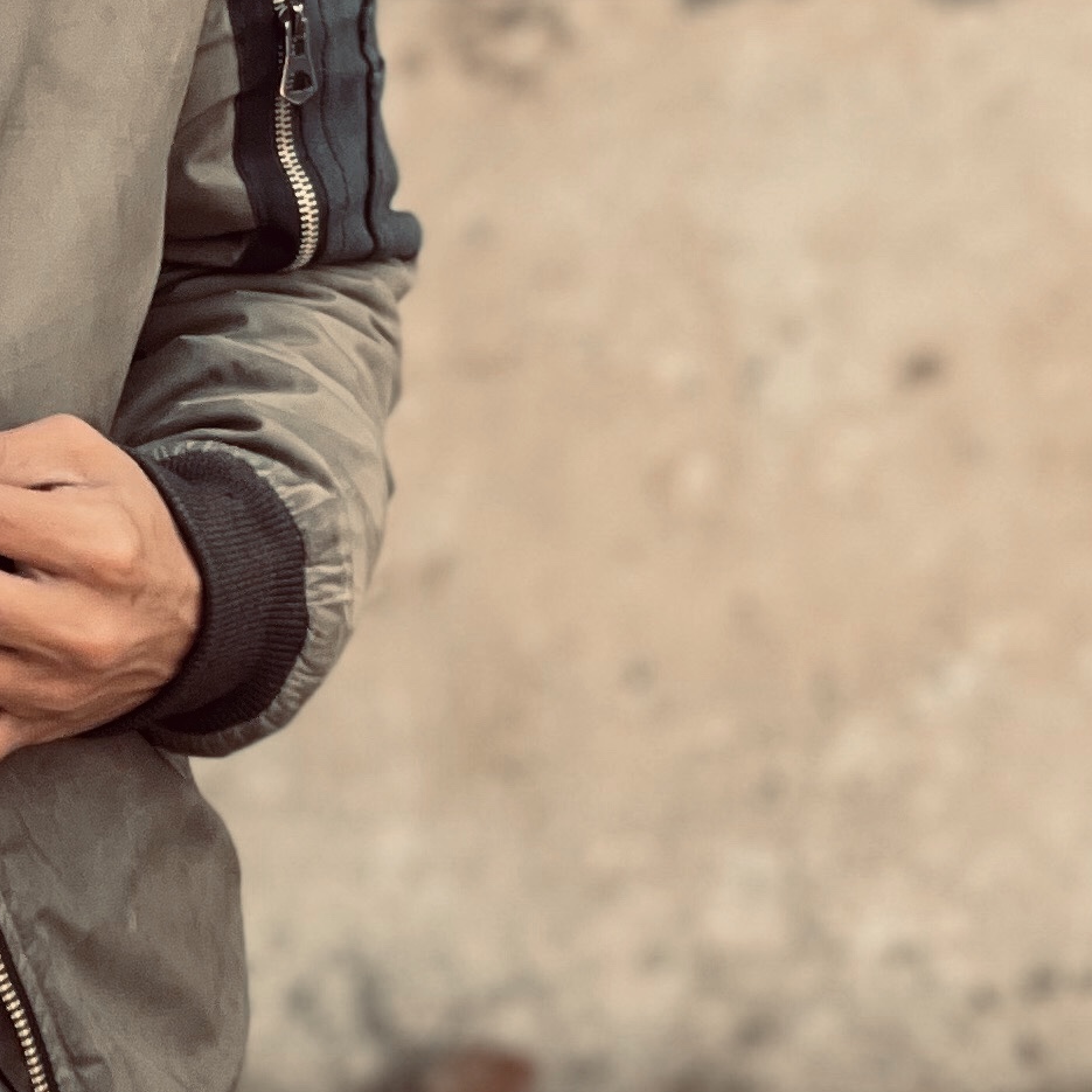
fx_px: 8708
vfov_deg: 7.1
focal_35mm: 244
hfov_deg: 7.1
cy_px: -86
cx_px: -533
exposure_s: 1/370
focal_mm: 7.5
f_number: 2.2
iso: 32
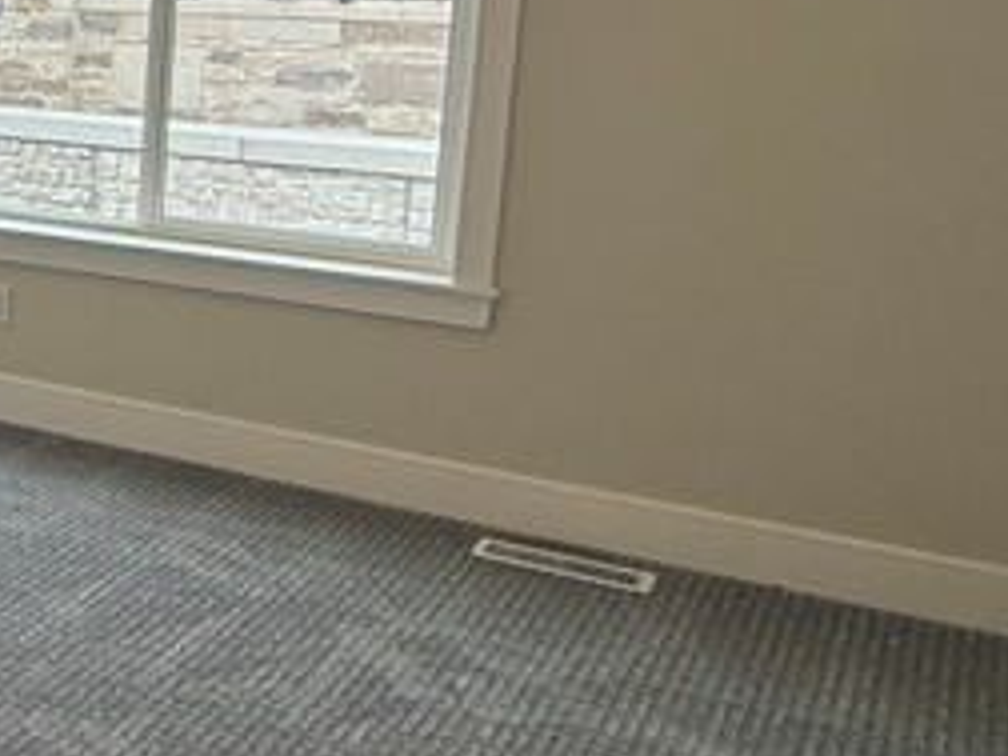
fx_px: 1660
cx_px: -588
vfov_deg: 25.4
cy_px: 192
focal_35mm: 57
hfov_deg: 24.4
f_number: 2.2
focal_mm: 2.22
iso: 64
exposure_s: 1/120
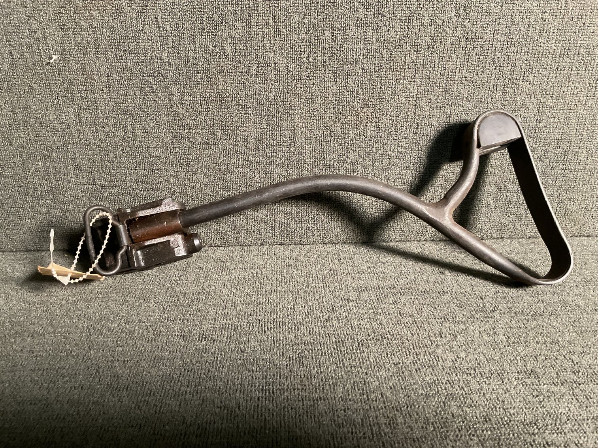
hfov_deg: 61.7
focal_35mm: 29
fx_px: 501
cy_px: 224
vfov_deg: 48.2
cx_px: 299
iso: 250
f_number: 1.8
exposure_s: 1/60
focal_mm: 3
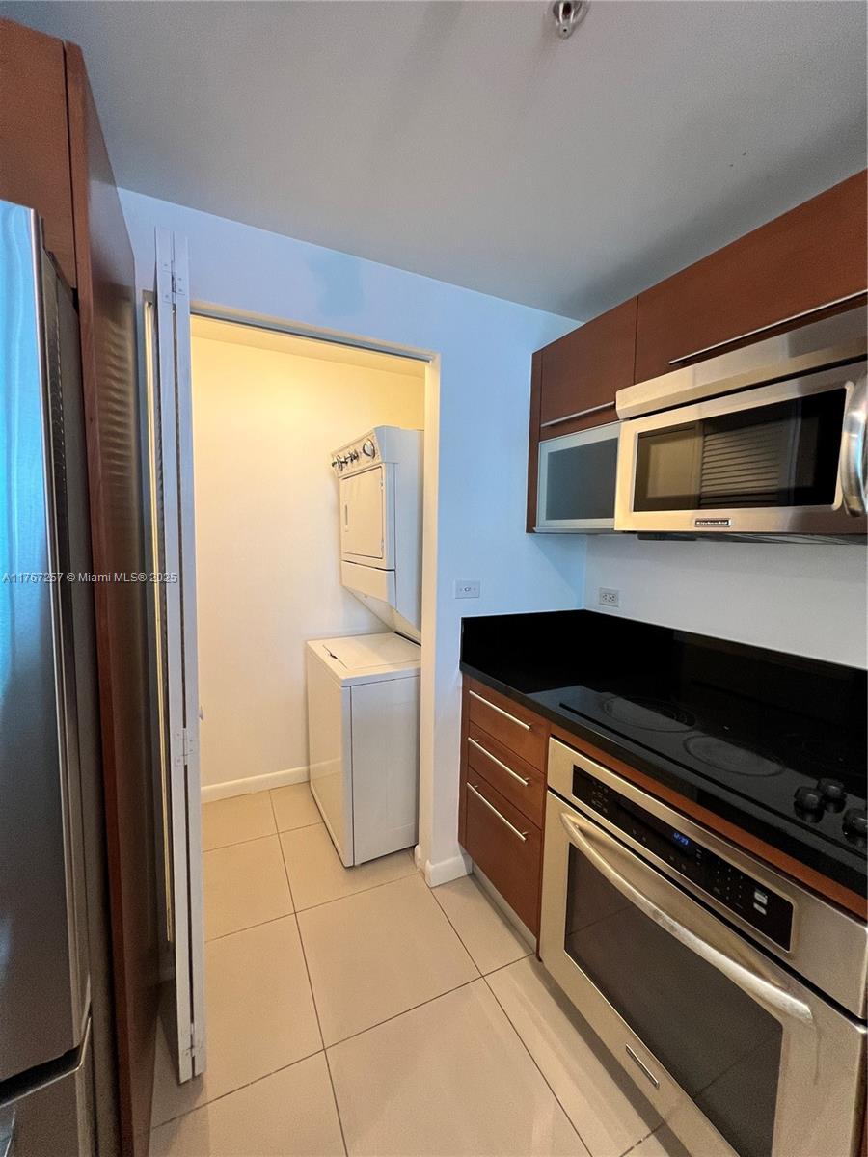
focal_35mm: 13
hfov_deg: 89.9
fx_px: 435
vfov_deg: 106.2
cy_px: 578
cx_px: 434
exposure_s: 1/60
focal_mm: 1.57
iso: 200
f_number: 1.8
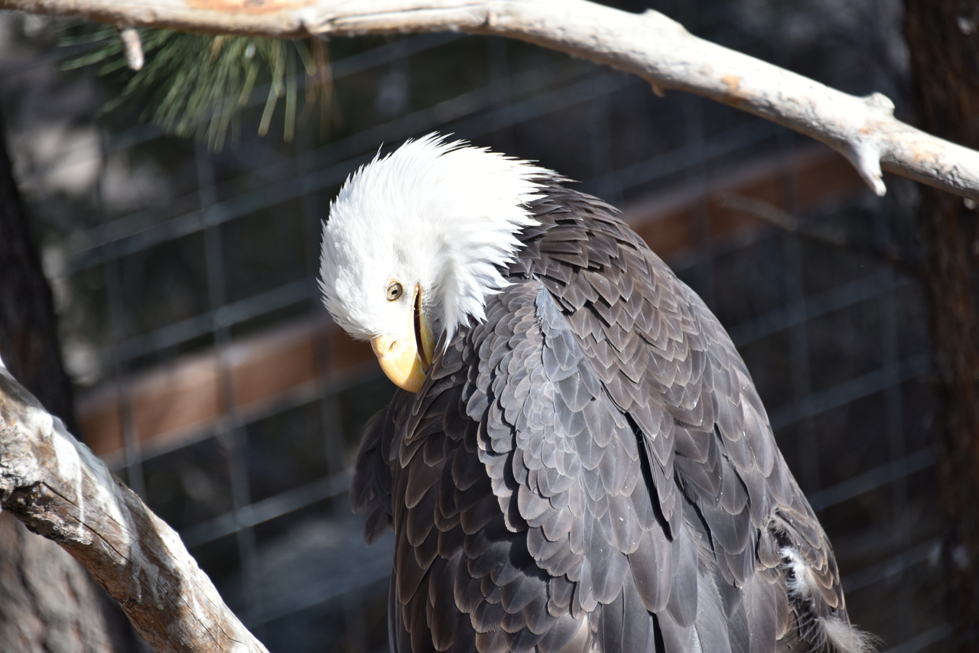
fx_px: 8160
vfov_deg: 4.6
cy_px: 326
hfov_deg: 6.9
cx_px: 490
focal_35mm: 300
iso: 500
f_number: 5.6
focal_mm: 300
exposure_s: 1/640
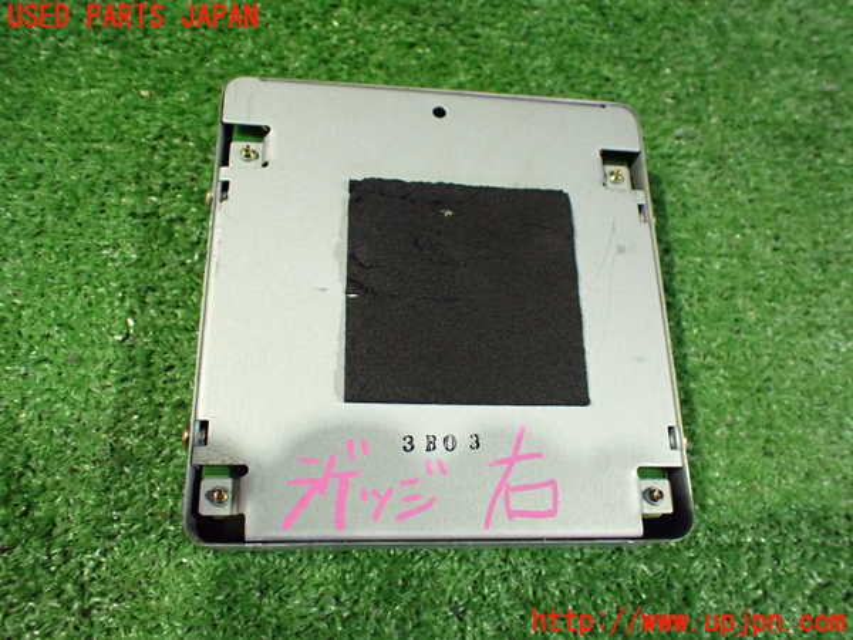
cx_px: 426
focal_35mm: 30
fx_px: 739
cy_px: 320
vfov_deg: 46.8
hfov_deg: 60.0
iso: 1000
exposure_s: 1/30
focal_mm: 5.4
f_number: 2.3
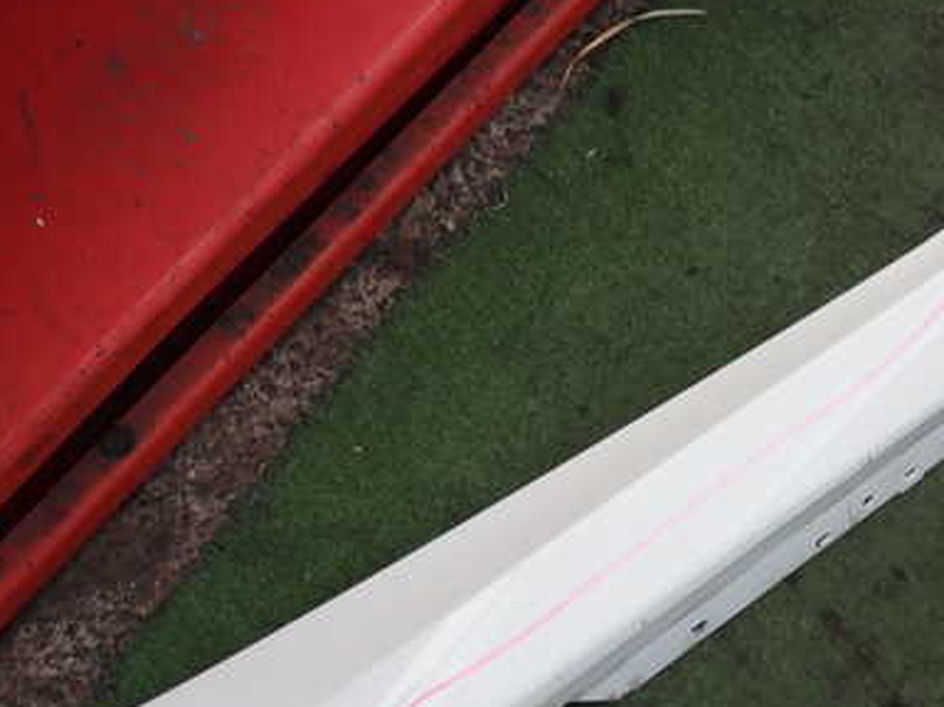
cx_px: 717
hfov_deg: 39.3
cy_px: 485
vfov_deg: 30.6
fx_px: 1281
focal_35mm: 47
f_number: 2.3
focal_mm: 5.4
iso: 200
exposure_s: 1/60
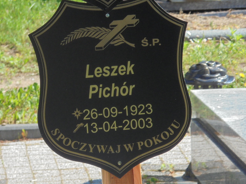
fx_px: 1109
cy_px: 92
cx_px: 123
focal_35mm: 156
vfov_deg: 9.5
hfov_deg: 12.7
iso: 100
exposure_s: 1/160
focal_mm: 27.6
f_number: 6.5
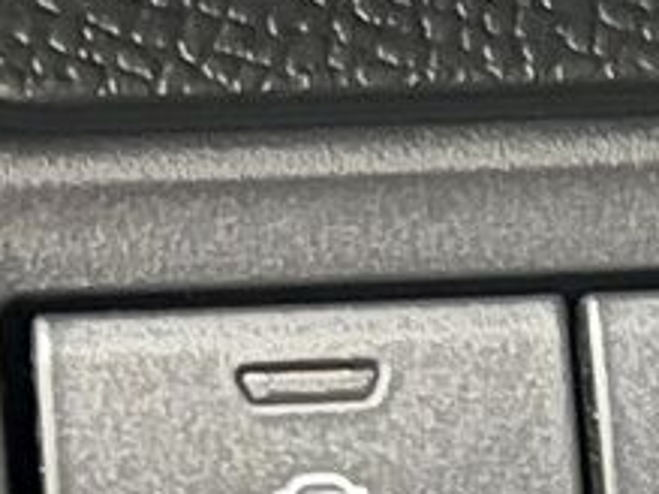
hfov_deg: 9.4
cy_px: 608
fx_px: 3862
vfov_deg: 7.2
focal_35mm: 203
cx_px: 1025
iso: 640
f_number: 1.5
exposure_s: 1/10
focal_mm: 5.7
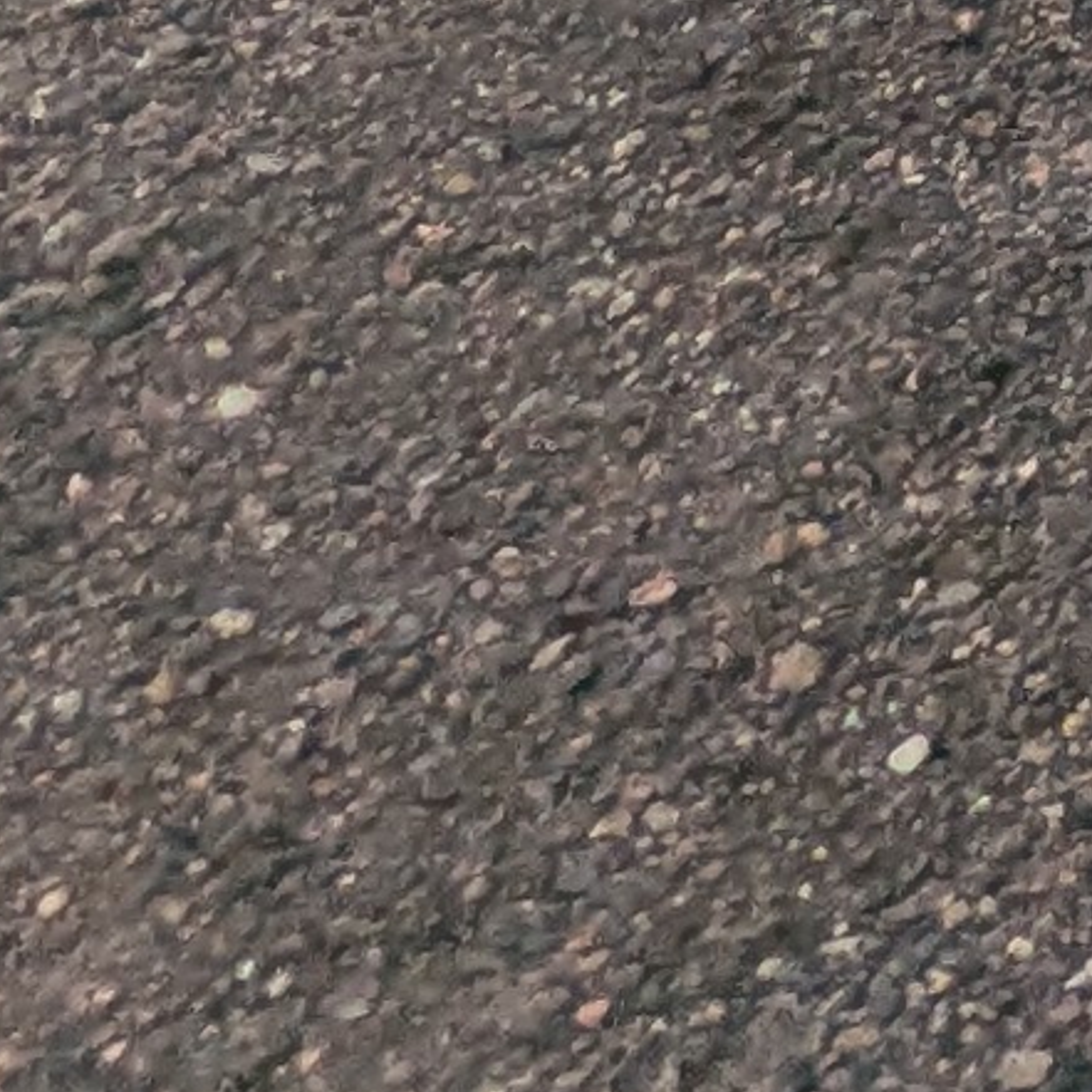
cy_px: -2600
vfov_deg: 9.2
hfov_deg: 9.1
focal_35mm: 131
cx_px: 3769
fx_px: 4675
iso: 49
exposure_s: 1/794
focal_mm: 2.35
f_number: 2.2
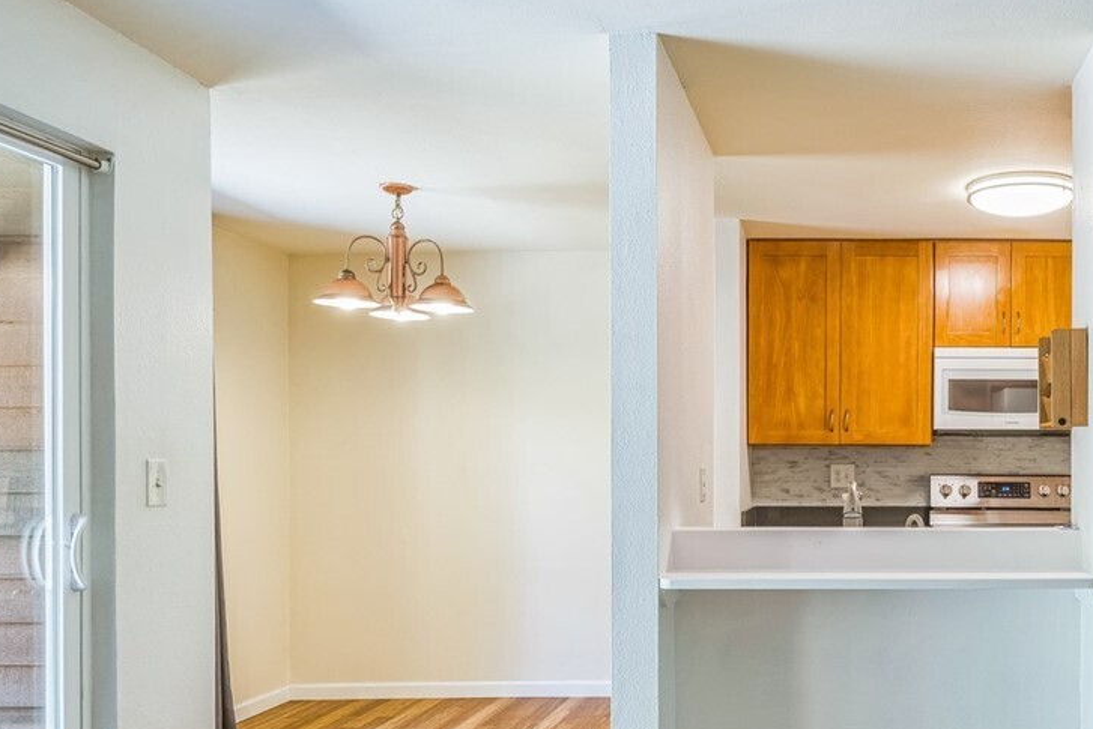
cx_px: 846
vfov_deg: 37.6
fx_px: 1063
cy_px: 471
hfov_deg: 51.6
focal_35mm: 35
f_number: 8
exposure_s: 1/2.5
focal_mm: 15
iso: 320
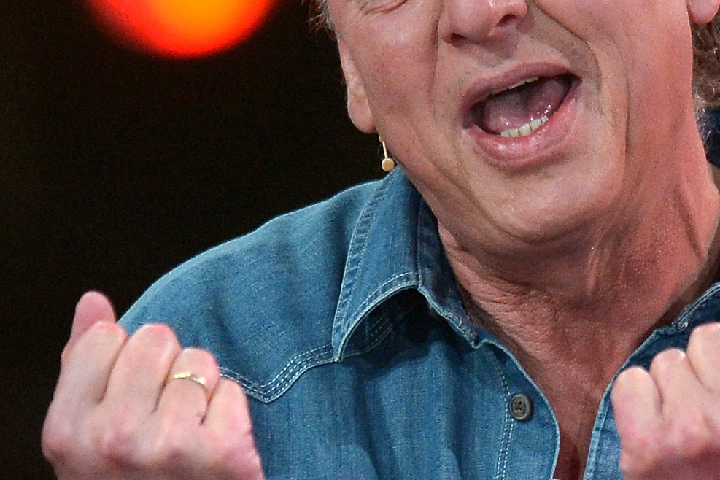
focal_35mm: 1216
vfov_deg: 1.1
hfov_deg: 1.7
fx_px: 24318
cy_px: 365
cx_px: 909
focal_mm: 400
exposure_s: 1/400
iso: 3200
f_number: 4
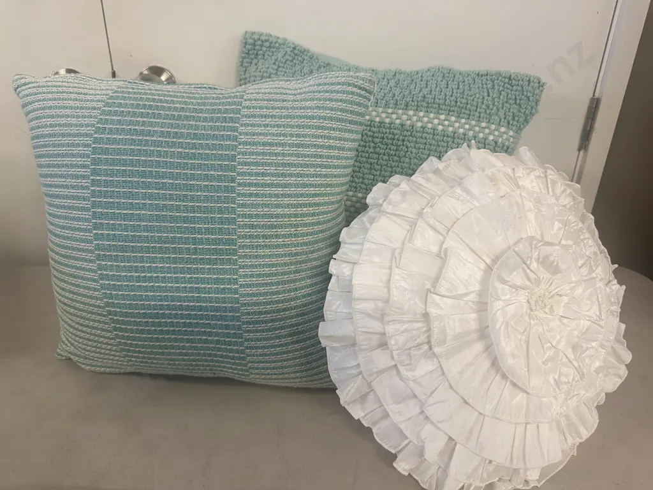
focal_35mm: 24
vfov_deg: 56.8
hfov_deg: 71.6
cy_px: 245
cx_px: 326
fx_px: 453
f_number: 1.78
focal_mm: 6.86
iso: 125
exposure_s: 1/100
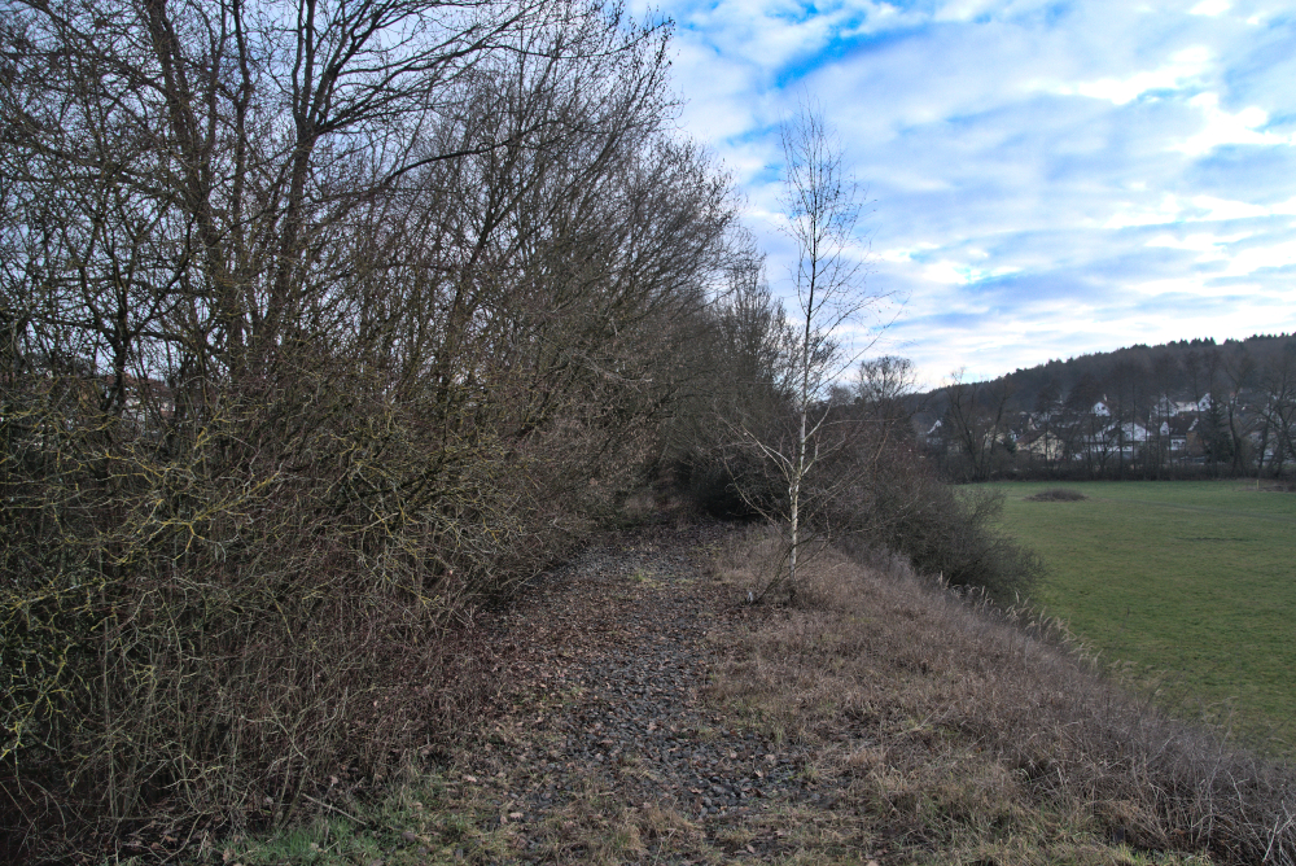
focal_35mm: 27
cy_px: 433
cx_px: 648
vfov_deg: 48.0
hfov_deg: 67.4
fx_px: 973
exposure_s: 1/250
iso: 360
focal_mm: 18
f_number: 8
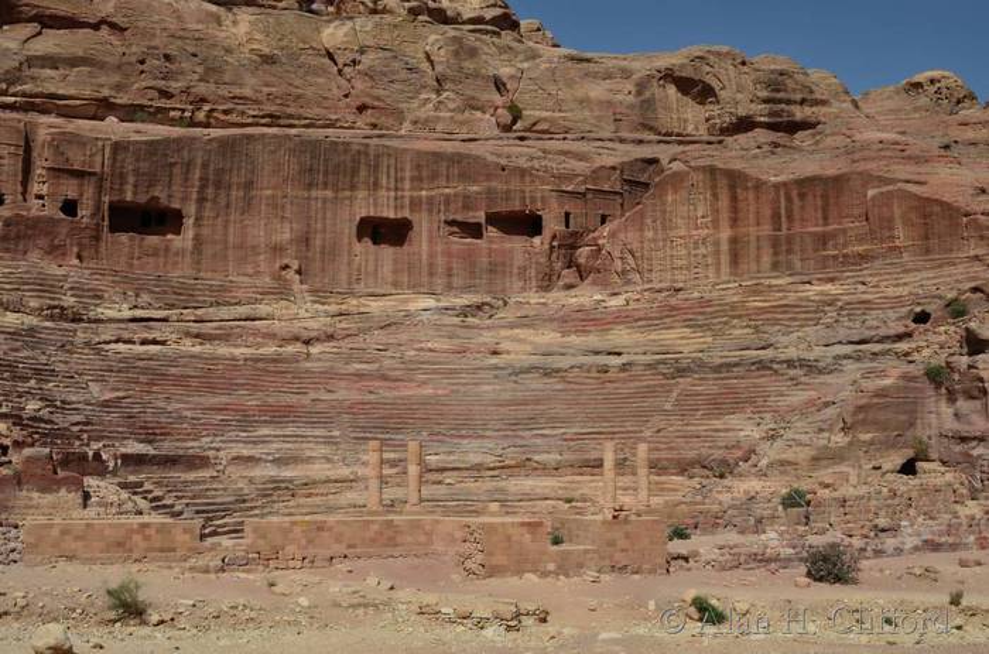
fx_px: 1069
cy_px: 327
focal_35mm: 39
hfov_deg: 49.7
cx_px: 494
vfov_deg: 34.0
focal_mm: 26
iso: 125
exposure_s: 1/200
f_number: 18
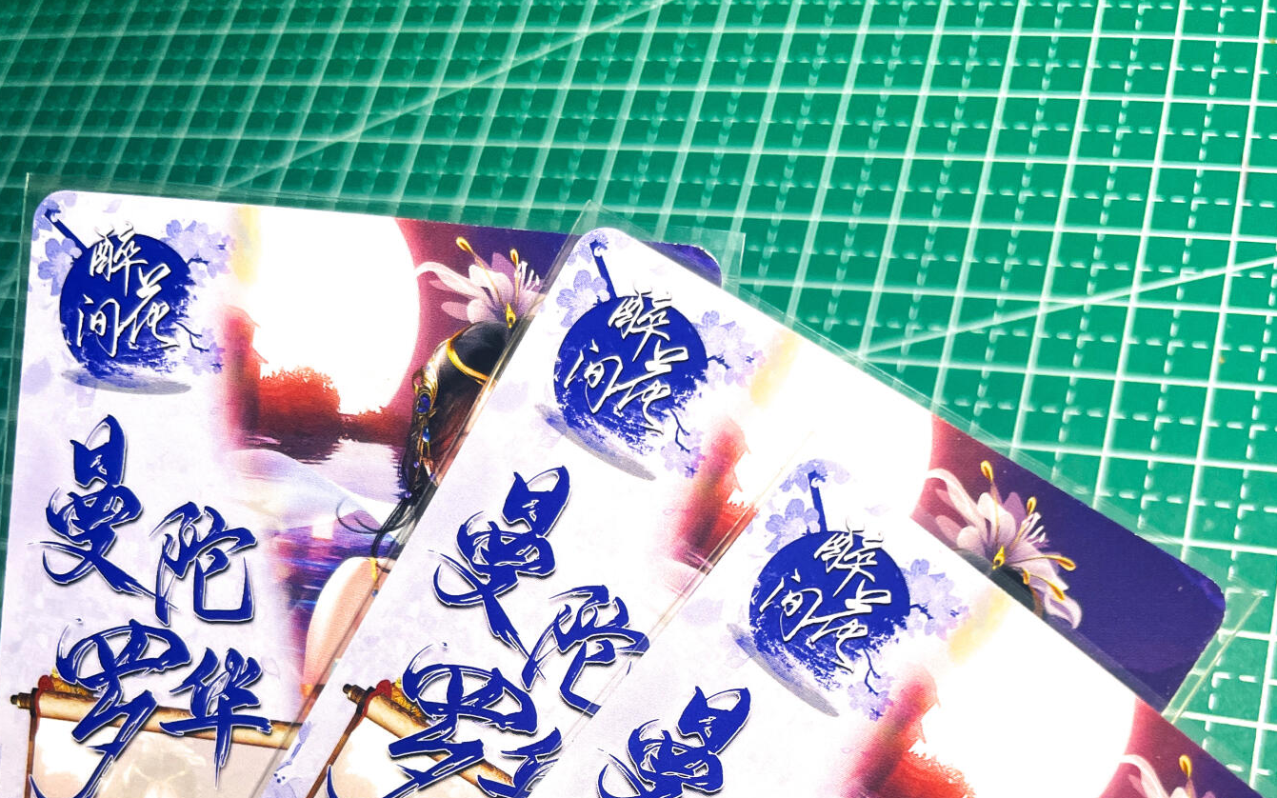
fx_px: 1288
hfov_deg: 52.8
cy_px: 793
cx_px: 637
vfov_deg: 31.8
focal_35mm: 37
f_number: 1.6
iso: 151
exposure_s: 1/49
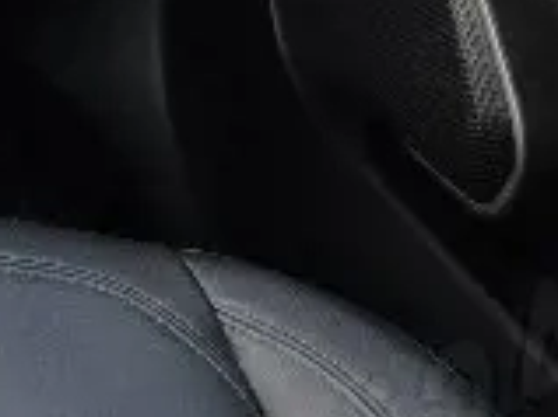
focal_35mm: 145
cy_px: -435
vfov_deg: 9.5
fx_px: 2336
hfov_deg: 9.9
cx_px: -1158
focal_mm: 6.3
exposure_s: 1/59.5
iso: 250
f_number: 1.7
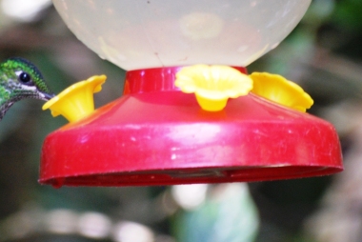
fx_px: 9761
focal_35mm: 970
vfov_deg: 1.4
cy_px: 44
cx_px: 137
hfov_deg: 2.1
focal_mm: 240
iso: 400
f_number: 5.3
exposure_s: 1/60
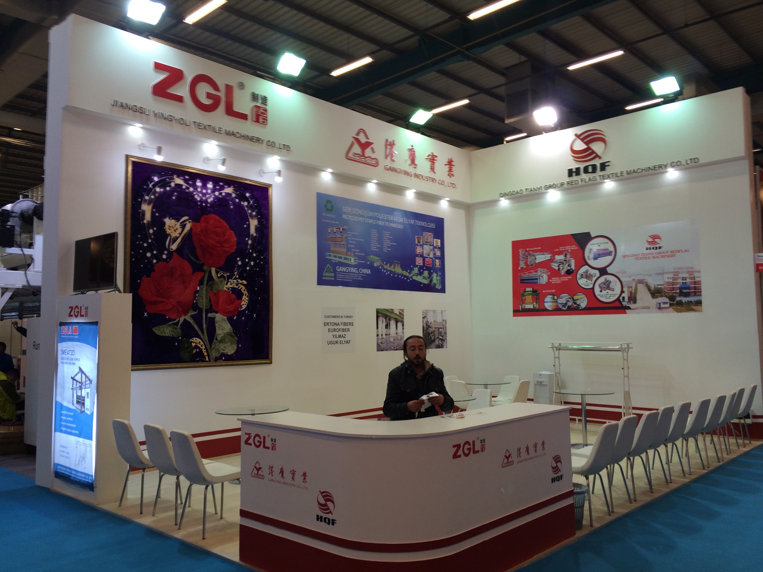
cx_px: 382
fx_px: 639
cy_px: 286
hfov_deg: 61.7
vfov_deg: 48.2
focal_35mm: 29
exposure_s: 1/60
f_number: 2.2
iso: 40
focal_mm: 4.15
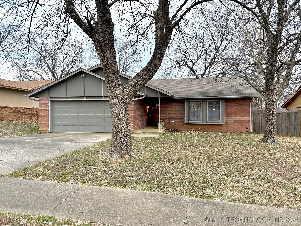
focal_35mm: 24
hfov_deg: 71.6
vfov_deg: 56.8
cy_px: 113
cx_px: 150
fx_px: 209
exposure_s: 1/154
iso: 80
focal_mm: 6.76
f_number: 1.78
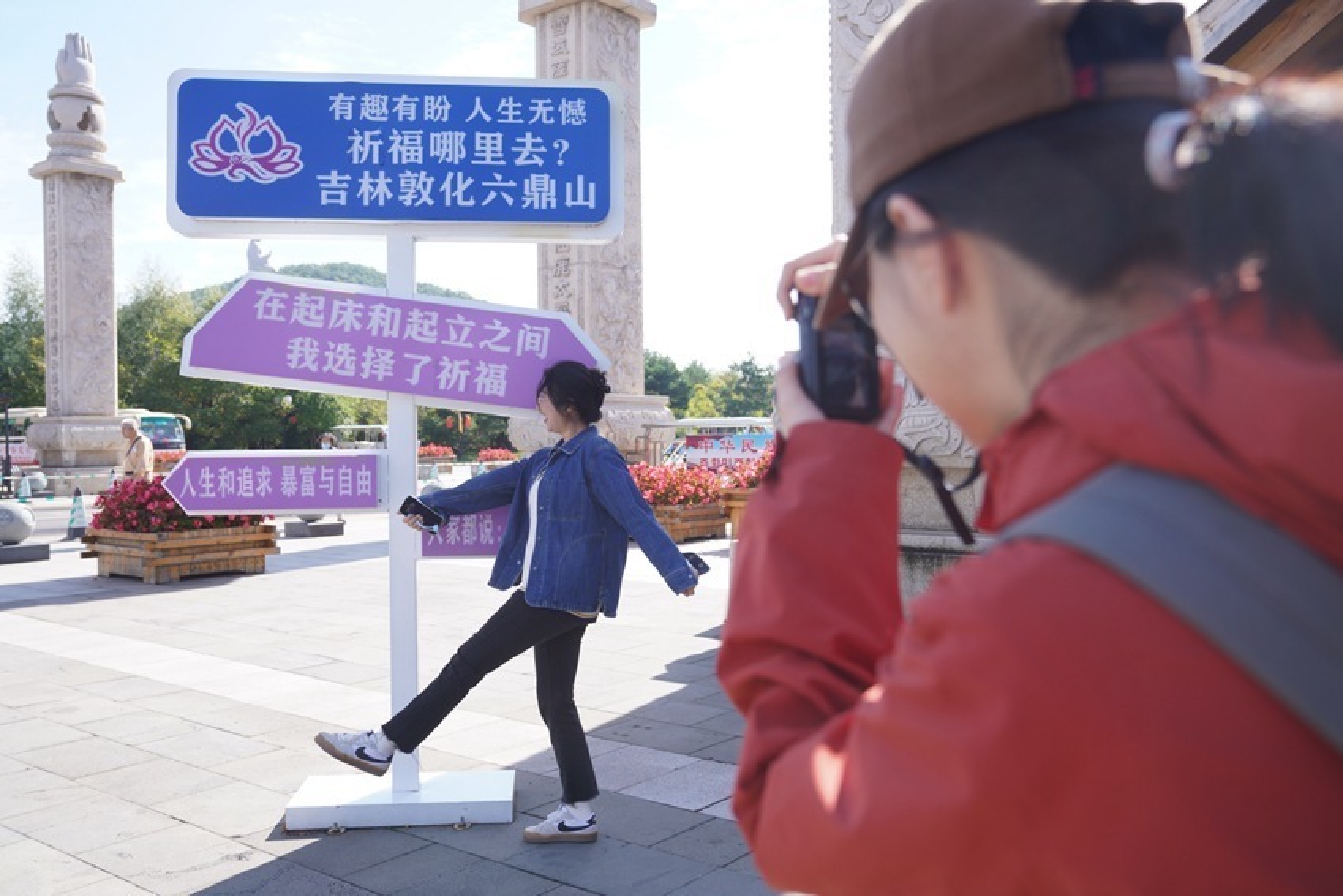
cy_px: 448
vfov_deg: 43.6
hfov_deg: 61.9
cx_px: 672
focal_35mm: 30
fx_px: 1119
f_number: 4.5
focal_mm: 30
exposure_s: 1/250
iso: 100
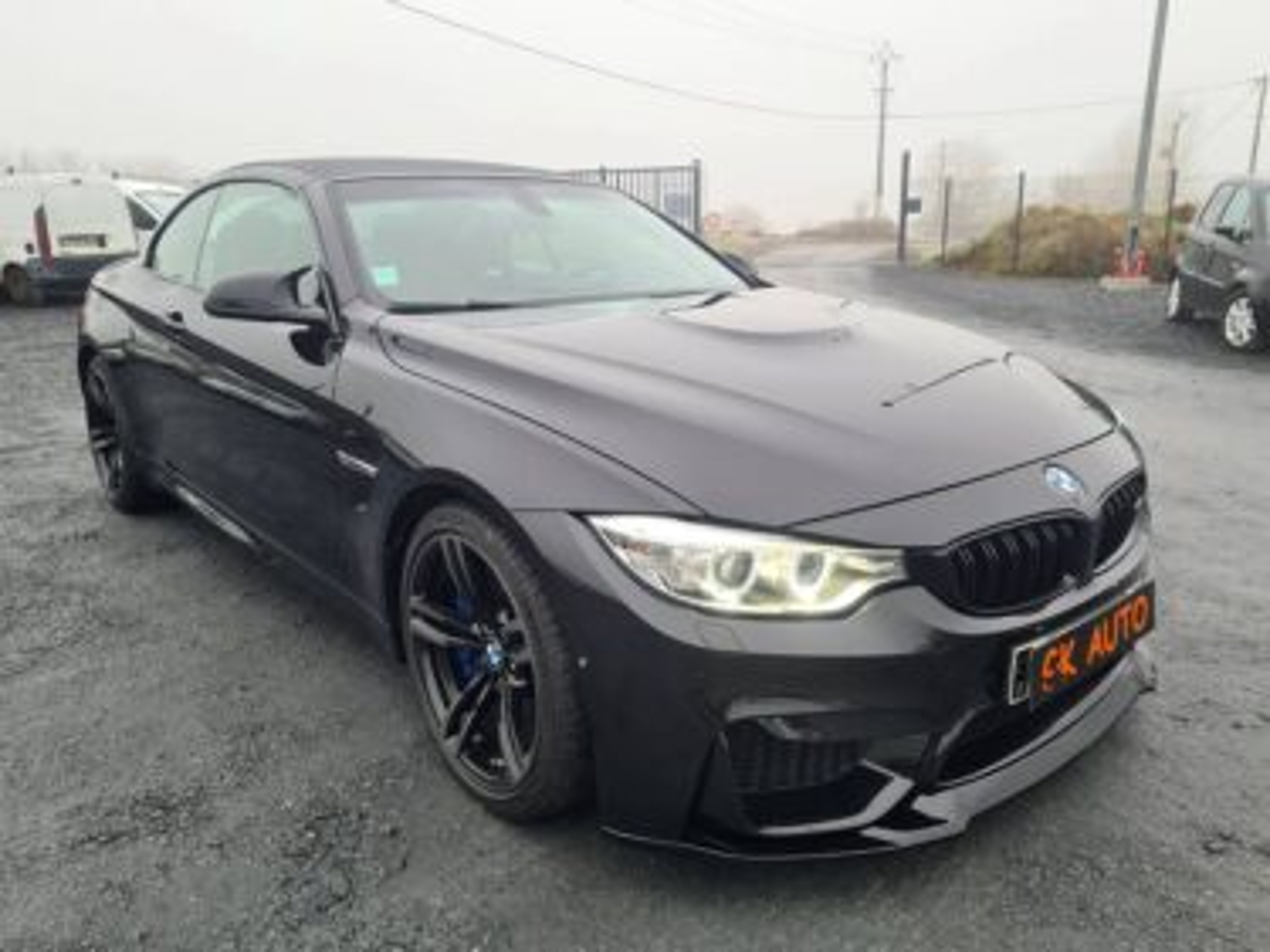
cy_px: 476
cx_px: 635
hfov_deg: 67.3
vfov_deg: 53.0
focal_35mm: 26
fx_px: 954
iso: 50
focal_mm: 5.4
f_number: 1.8
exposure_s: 1/227
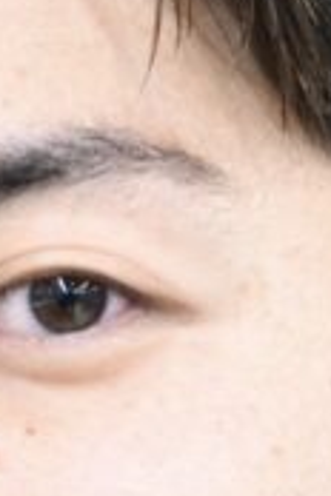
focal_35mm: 264
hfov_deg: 5.2
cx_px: 26
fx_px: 3641
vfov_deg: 7.5
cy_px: 1028
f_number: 2.2
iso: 100
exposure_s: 1/20
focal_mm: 40
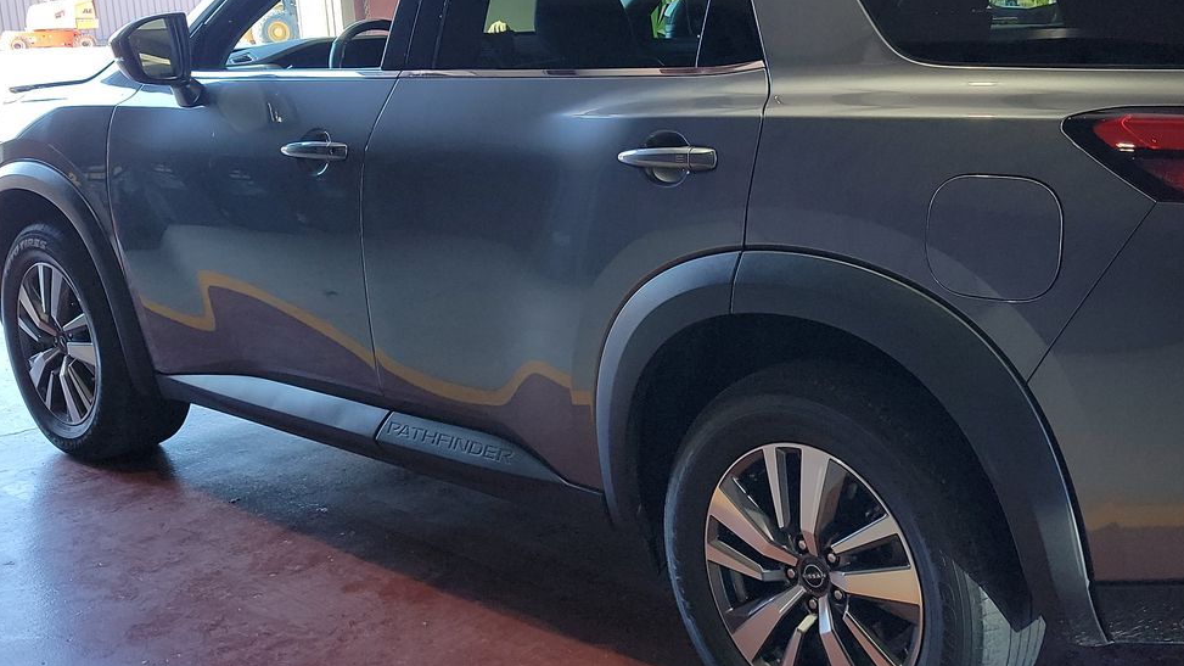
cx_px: 852
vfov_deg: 27.6
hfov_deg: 46.1
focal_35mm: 43
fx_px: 1350
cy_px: 259
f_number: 1.8
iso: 126
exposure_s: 1/59
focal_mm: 6.7
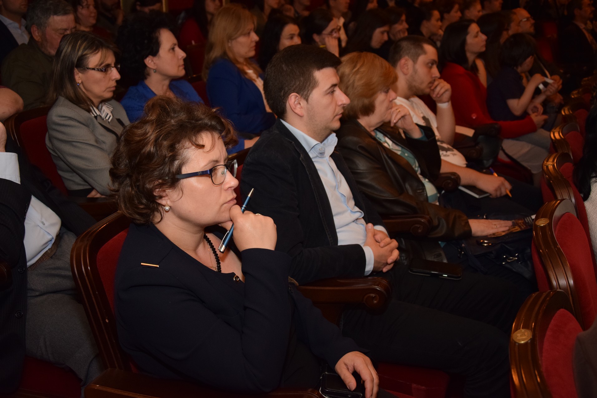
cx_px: 298
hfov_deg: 43.6
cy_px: 199
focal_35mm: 45
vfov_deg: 29.9
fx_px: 746
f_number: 4.5
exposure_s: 1/25
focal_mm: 30
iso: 800
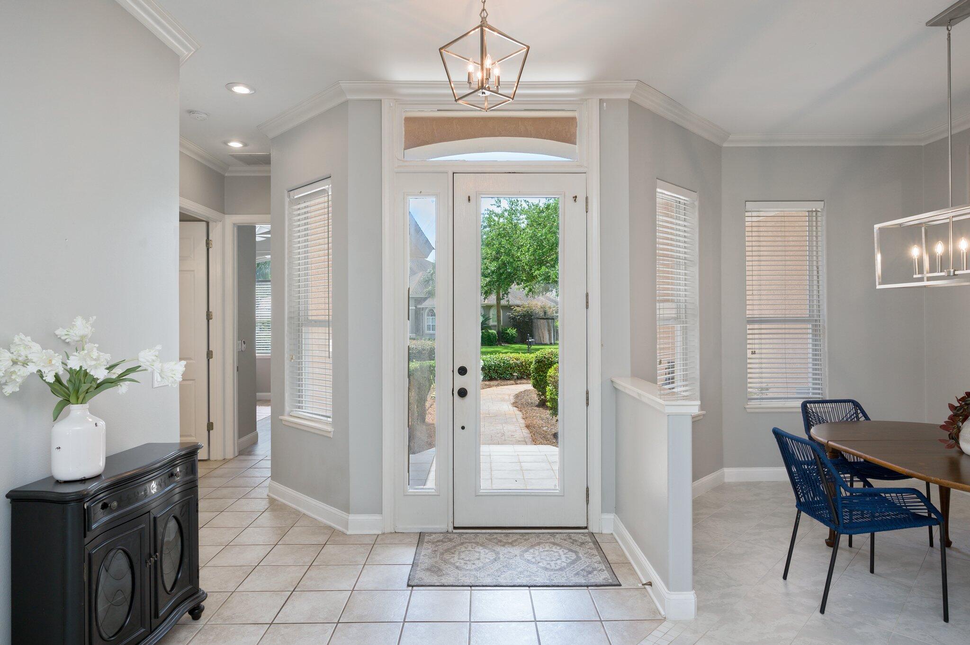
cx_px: 485
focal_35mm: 20
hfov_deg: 84.0
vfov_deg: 61.8
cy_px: 322
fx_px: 538
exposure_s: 1/30
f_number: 9
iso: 250
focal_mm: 20
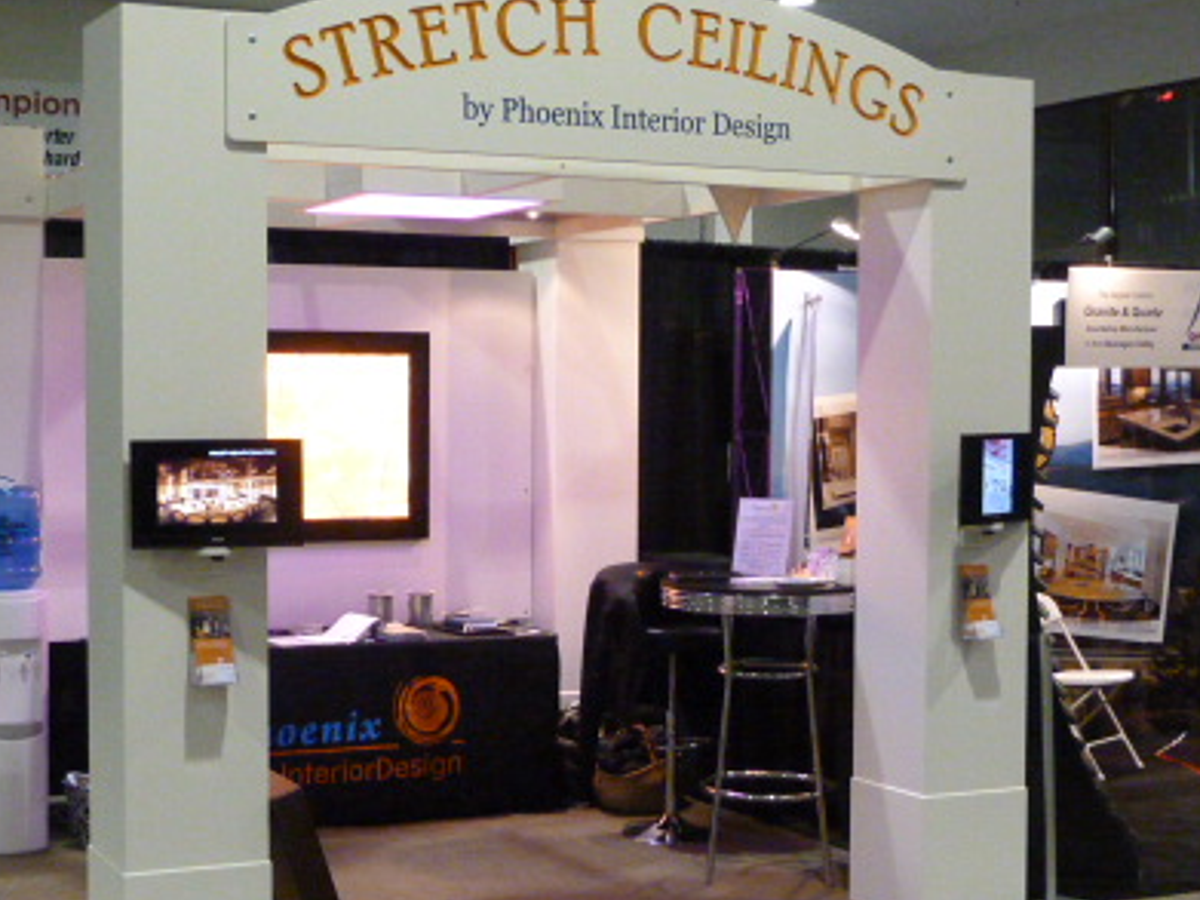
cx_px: 503
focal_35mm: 59
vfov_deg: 24.8
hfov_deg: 32.6
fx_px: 2045
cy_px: 498
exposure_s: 1/40
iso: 800
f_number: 3.1
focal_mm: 6.5
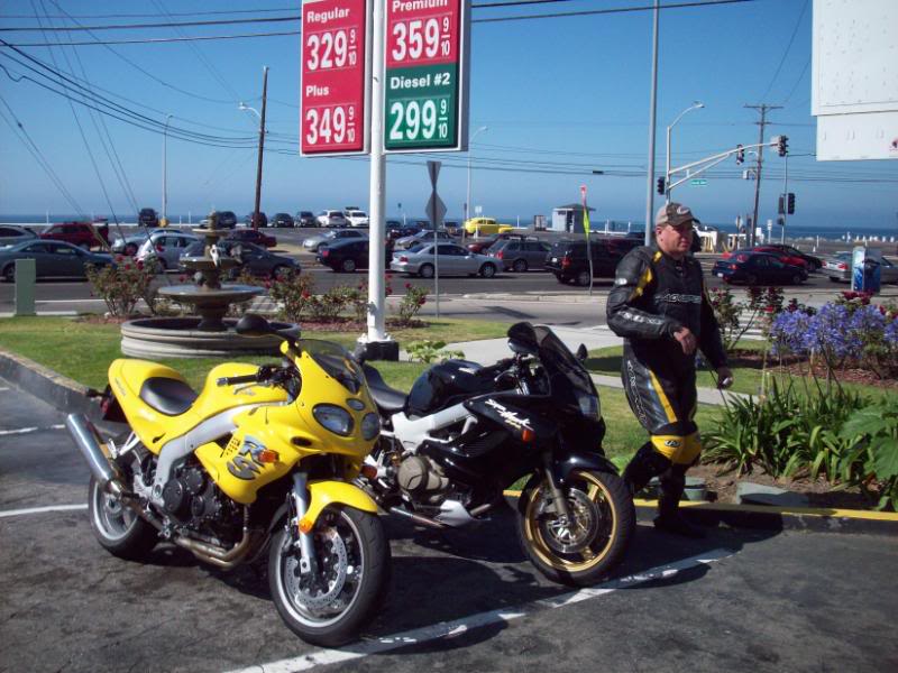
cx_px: 449
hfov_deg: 50.1
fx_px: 960
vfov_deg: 38.7
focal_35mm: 37
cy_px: 336
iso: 80
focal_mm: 6.2
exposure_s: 1/495
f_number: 5.6
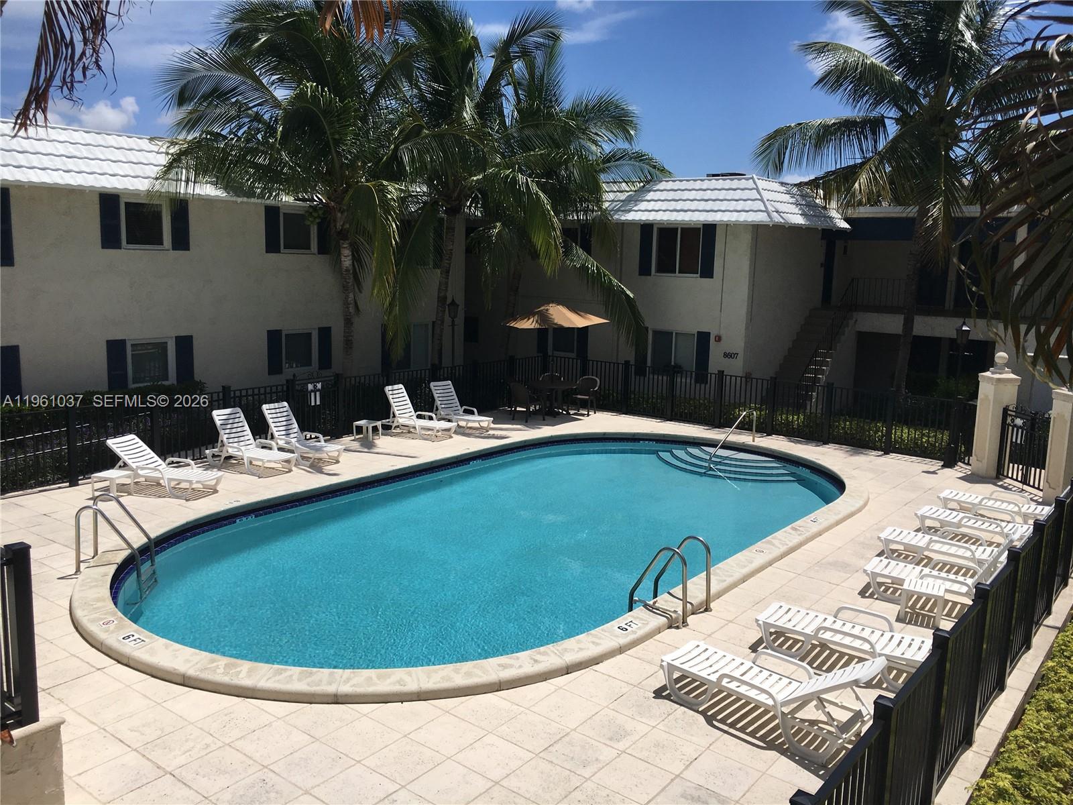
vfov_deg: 48.2
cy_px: 402
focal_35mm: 29
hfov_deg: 61.7
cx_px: 536
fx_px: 899
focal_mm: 4.15
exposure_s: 1/4274
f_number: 2.2
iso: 25
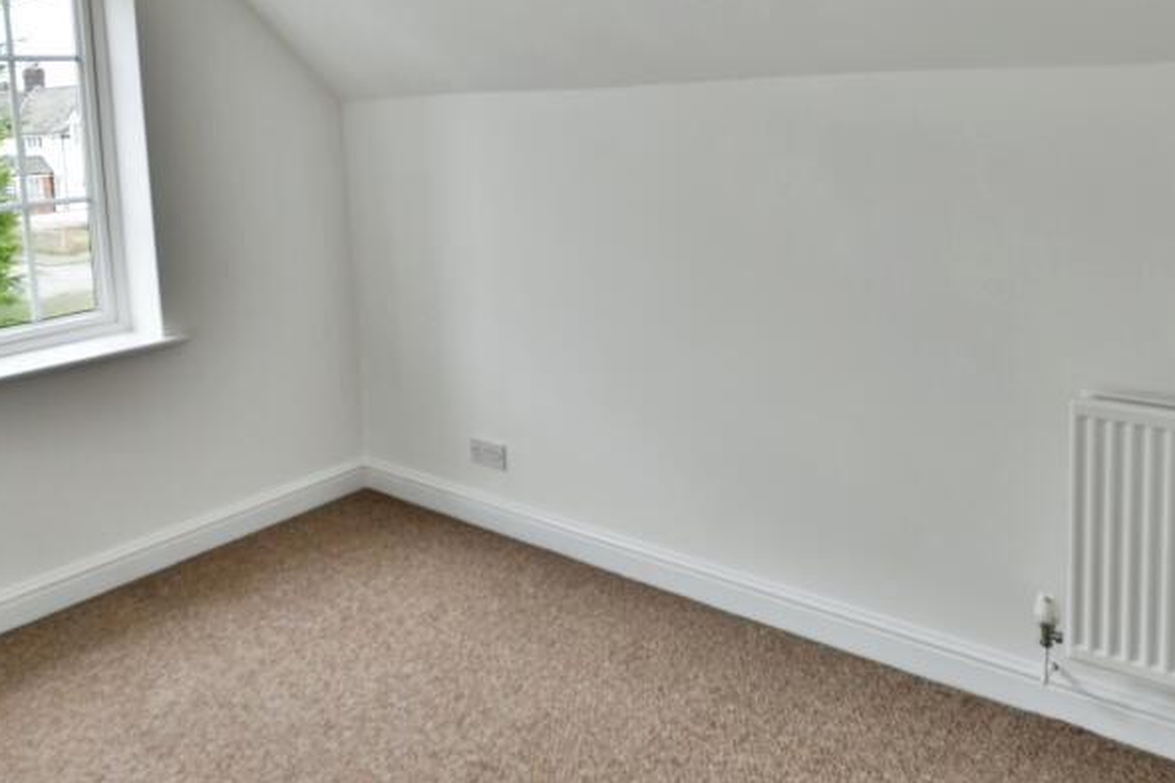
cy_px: 544
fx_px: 849
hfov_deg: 68.2
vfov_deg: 48.4
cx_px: 435
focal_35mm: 26
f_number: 3.5
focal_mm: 10
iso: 100
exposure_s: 1/25
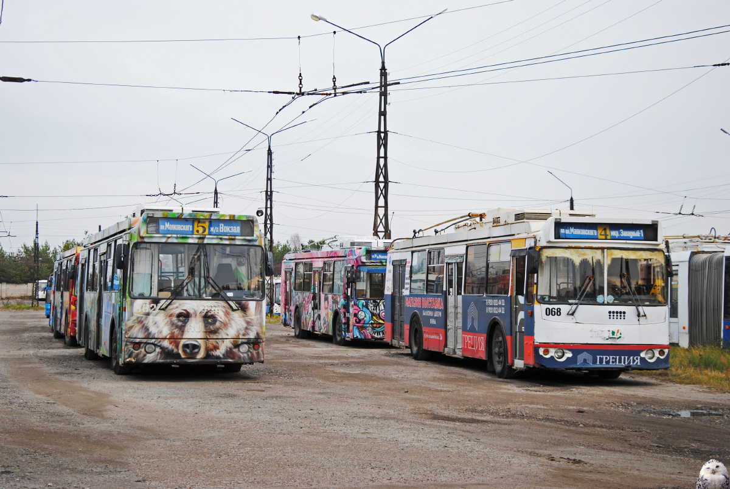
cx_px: 365
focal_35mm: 68
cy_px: 244
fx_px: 1370
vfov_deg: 20.2
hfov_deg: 29.8
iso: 100
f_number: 6.3
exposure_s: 1/160
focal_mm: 45
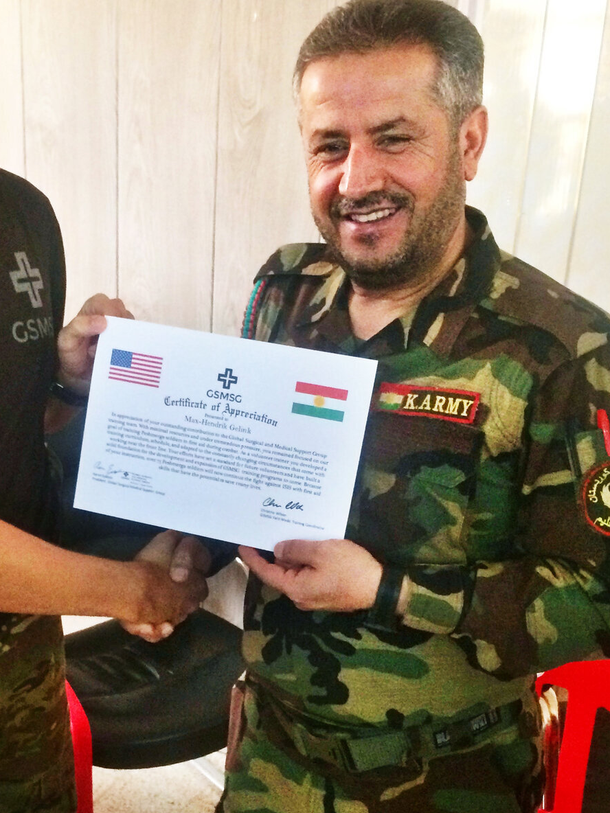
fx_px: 1151
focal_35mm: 49
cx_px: 176
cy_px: 533
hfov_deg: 29.3
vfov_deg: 38.5
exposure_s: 1/20
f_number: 2.2
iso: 250
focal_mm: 4.15
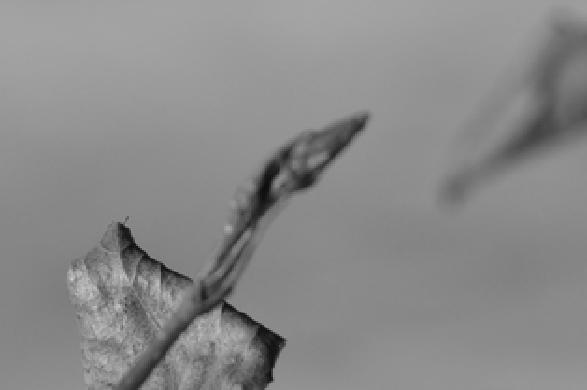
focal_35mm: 698
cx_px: 277
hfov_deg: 3.0
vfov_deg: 2.0
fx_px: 11375
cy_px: 376
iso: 100
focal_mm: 200
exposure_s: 1/250
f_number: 7.1
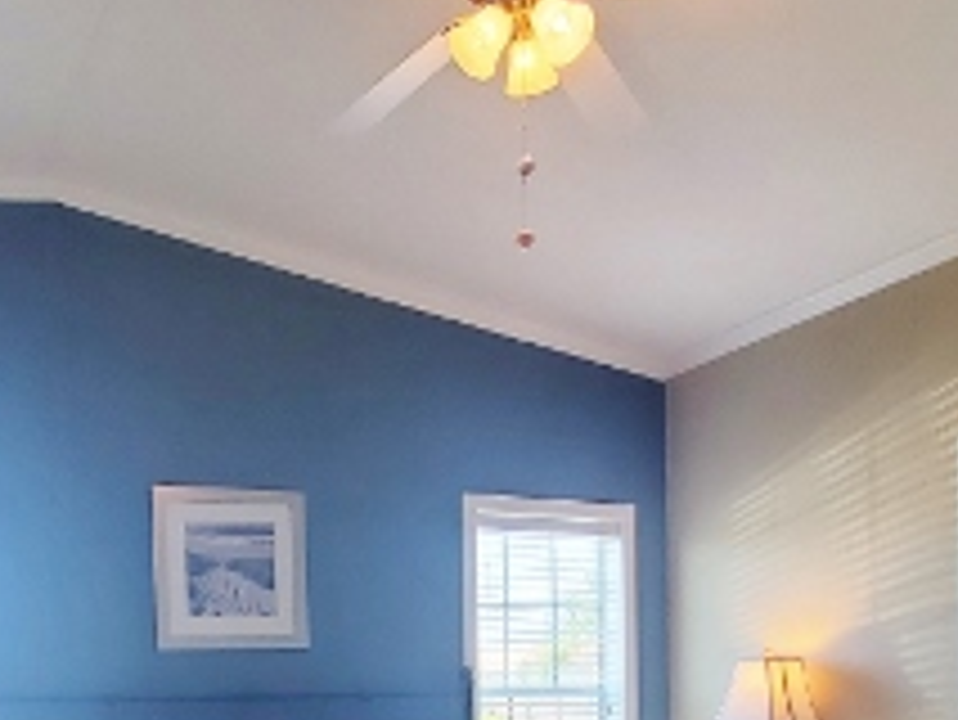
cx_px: 369
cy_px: 760
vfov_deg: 33.0
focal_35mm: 39
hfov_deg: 47.5
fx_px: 1080
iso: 80
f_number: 2.2
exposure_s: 1/60
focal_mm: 1.8
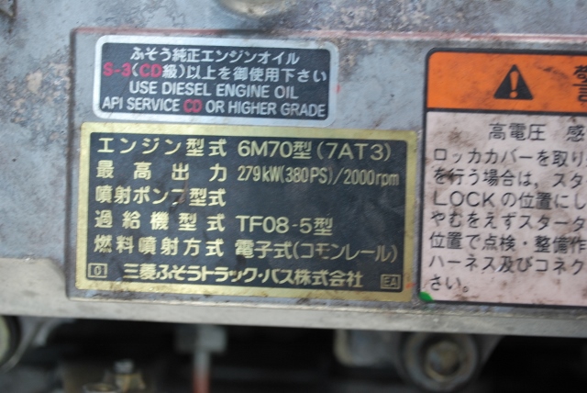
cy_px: 196
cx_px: 294
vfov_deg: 26.5
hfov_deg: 38.8
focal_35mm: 51
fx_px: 832
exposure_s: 1/30
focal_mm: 34
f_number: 5
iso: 200
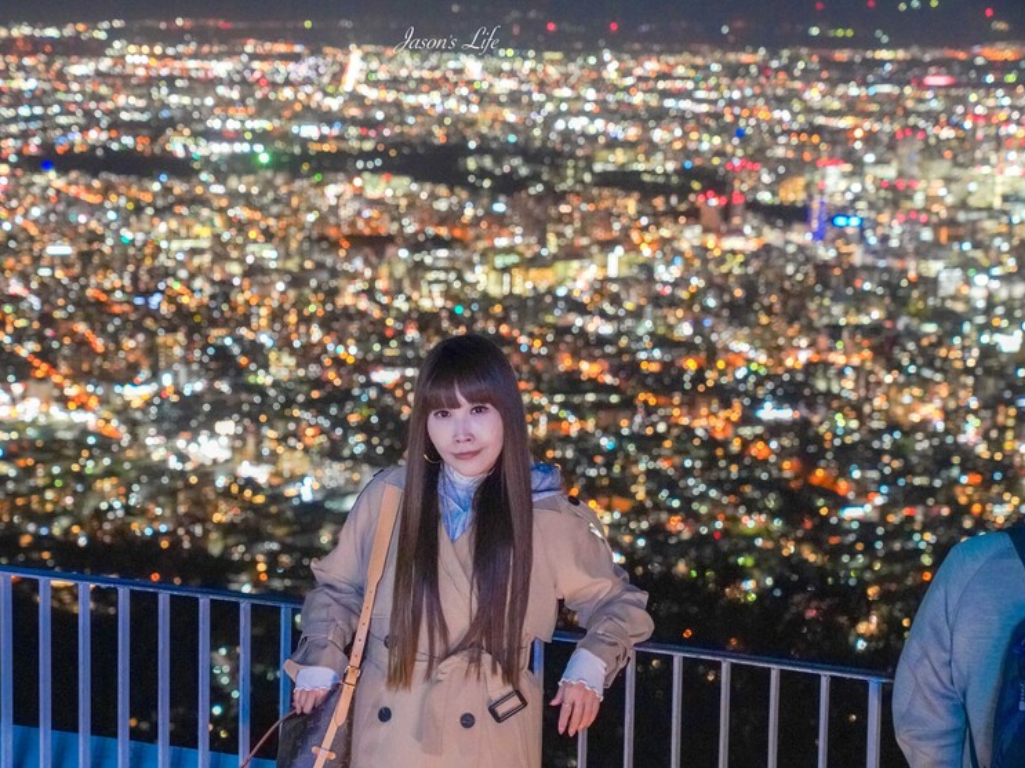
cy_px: 379
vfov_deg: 19.1
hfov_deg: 25.3
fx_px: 2280
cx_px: 447
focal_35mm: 77
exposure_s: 1/25
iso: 12800
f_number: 4.5
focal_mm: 70
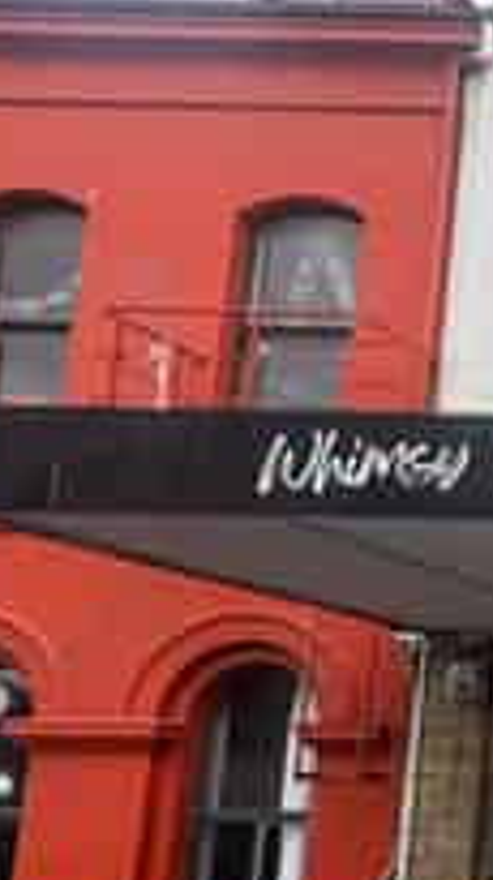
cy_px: 698
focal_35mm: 49
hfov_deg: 14.4
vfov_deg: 40.5
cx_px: 1217
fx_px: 1141
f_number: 2.2
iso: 40
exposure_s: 1/341
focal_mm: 2.22
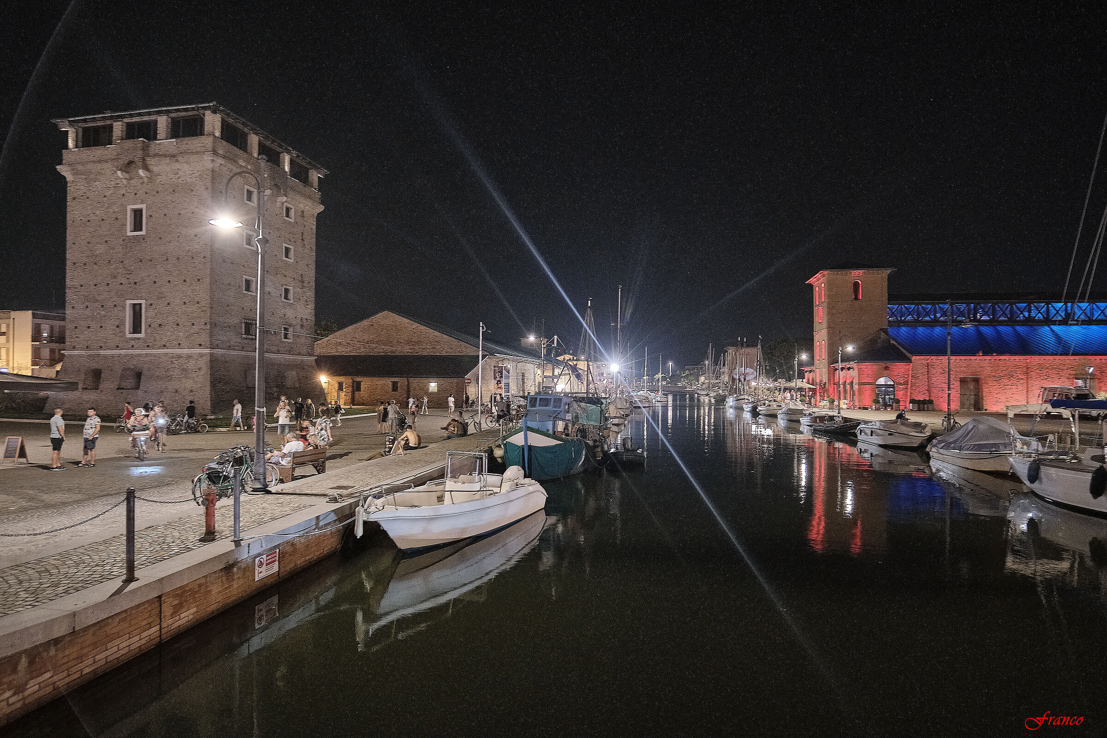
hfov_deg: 90.0
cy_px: 369
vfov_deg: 67.4
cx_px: 554
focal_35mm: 18
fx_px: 553
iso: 3200
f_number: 3.2
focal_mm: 12
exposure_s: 1/7.69
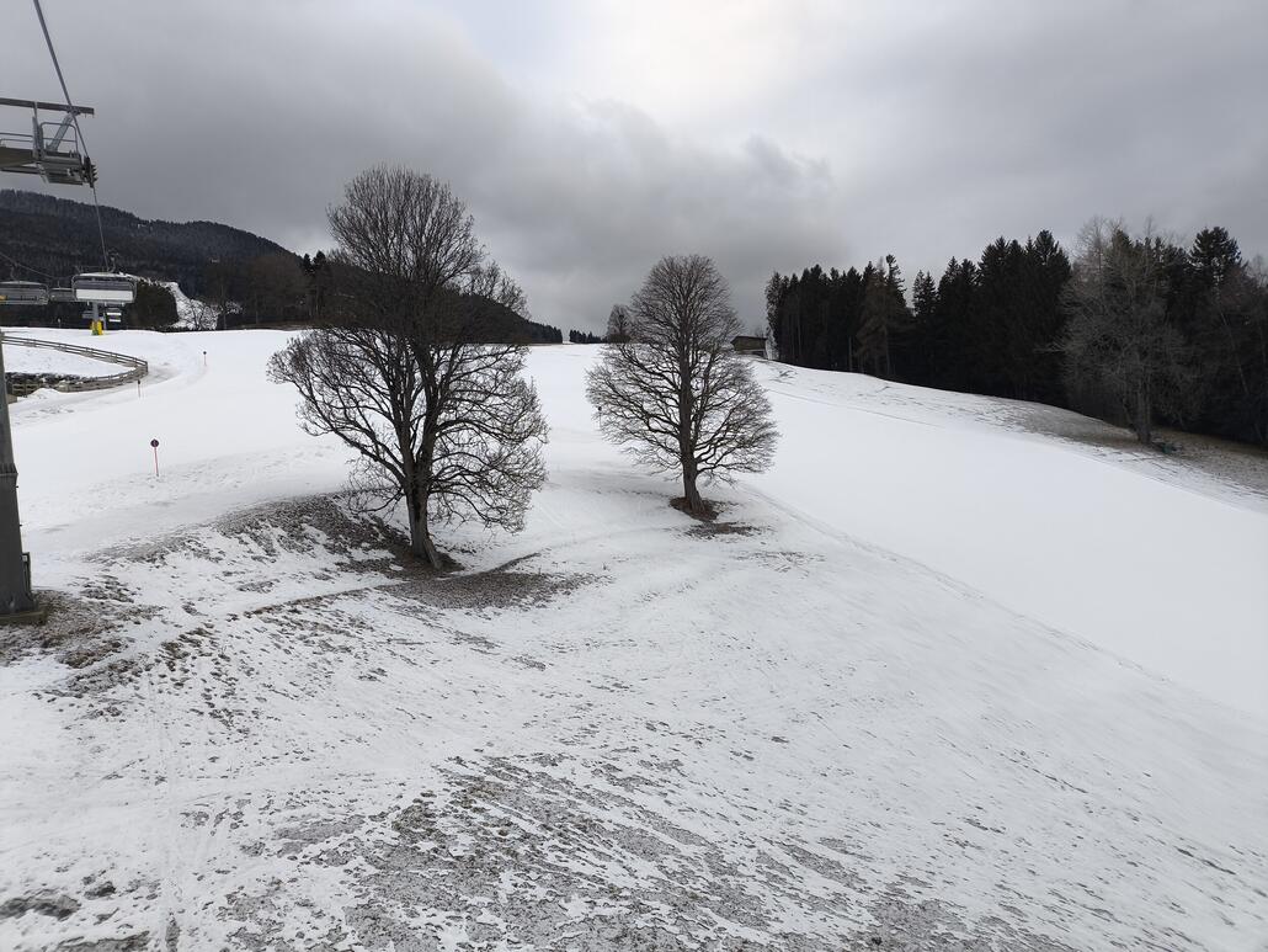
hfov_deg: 69.4
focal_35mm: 25
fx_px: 916
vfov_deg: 54.9
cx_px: 634
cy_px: 476
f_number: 1.7
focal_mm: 4.71
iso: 50
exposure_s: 1/217
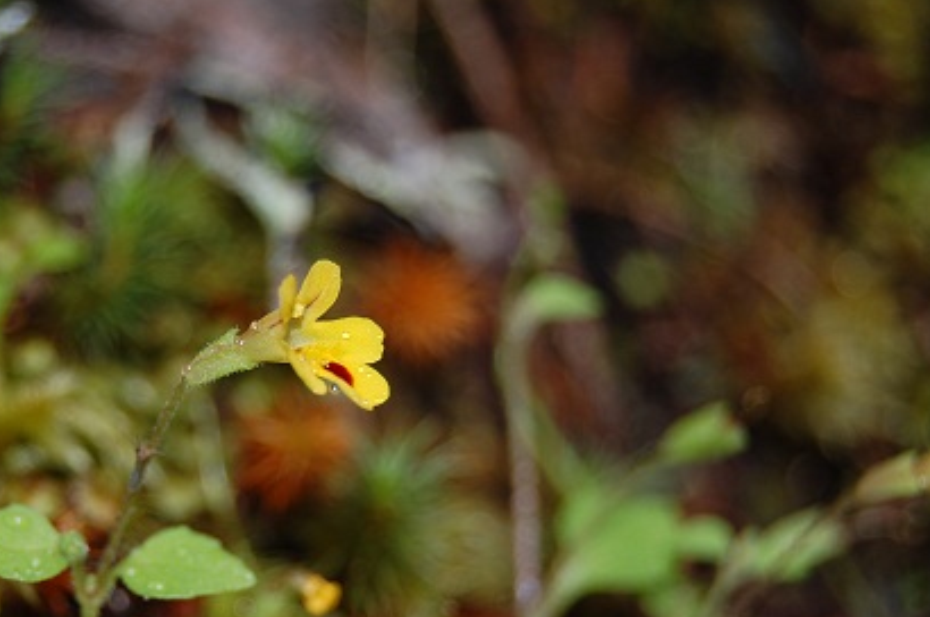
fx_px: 3114
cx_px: 320
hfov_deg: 17.0
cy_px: 352
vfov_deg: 11.3
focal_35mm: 121
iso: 200
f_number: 5.6
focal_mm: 55
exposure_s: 1/125
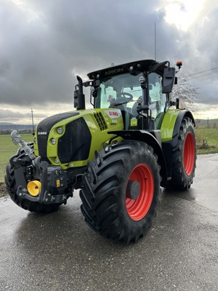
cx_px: 109
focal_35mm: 24
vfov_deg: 71.6
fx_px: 202
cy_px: 146
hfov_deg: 56.8
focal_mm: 6.86
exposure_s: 1/319
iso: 80
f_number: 1.78
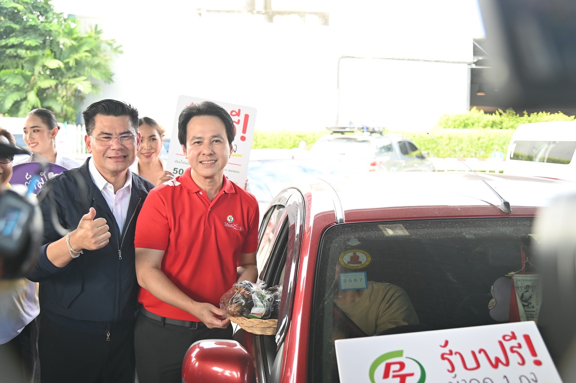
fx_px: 640
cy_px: 192
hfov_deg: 48.5
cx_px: 288
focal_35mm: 40
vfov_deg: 33.4
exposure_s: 1/250
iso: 1000
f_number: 4
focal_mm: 40
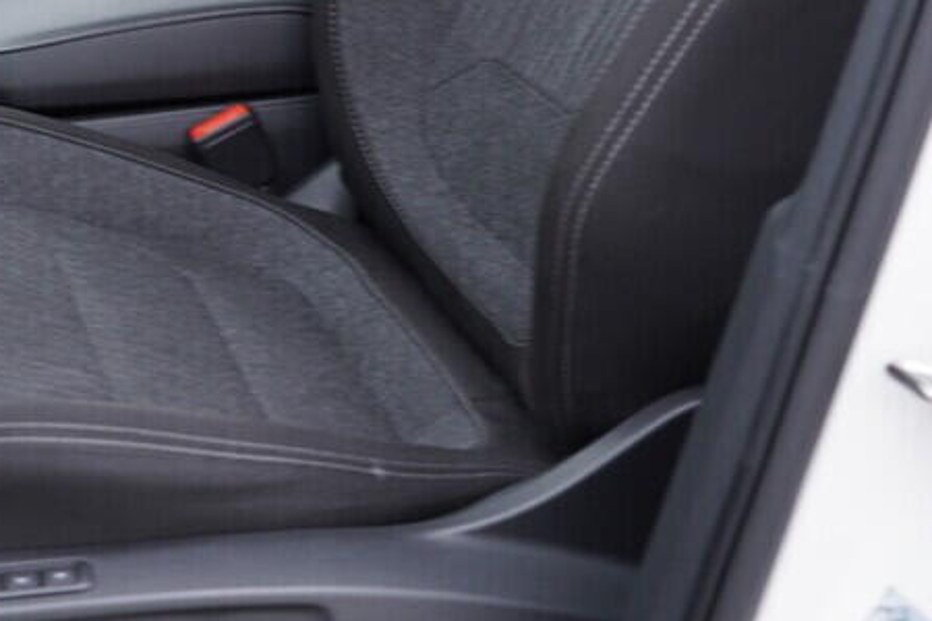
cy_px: 24
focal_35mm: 82
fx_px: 2123
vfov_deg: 16.4
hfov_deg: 24.1
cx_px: 104
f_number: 2.8
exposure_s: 1/40
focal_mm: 24
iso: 125
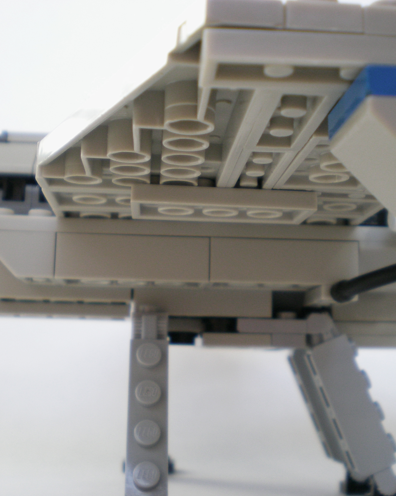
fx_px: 733
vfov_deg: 37.3
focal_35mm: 50
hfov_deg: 30.2
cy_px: 249
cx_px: 216
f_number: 3.1
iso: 102
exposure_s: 1/63.7
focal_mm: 6.3
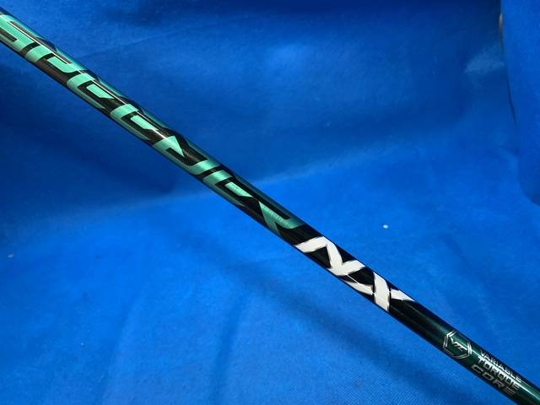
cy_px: 202
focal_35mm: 26
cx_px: 270
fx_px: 406
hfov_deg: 67.3
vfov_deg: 53.1
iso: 100
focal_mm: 4.25
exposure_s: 1/60
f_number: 1.8
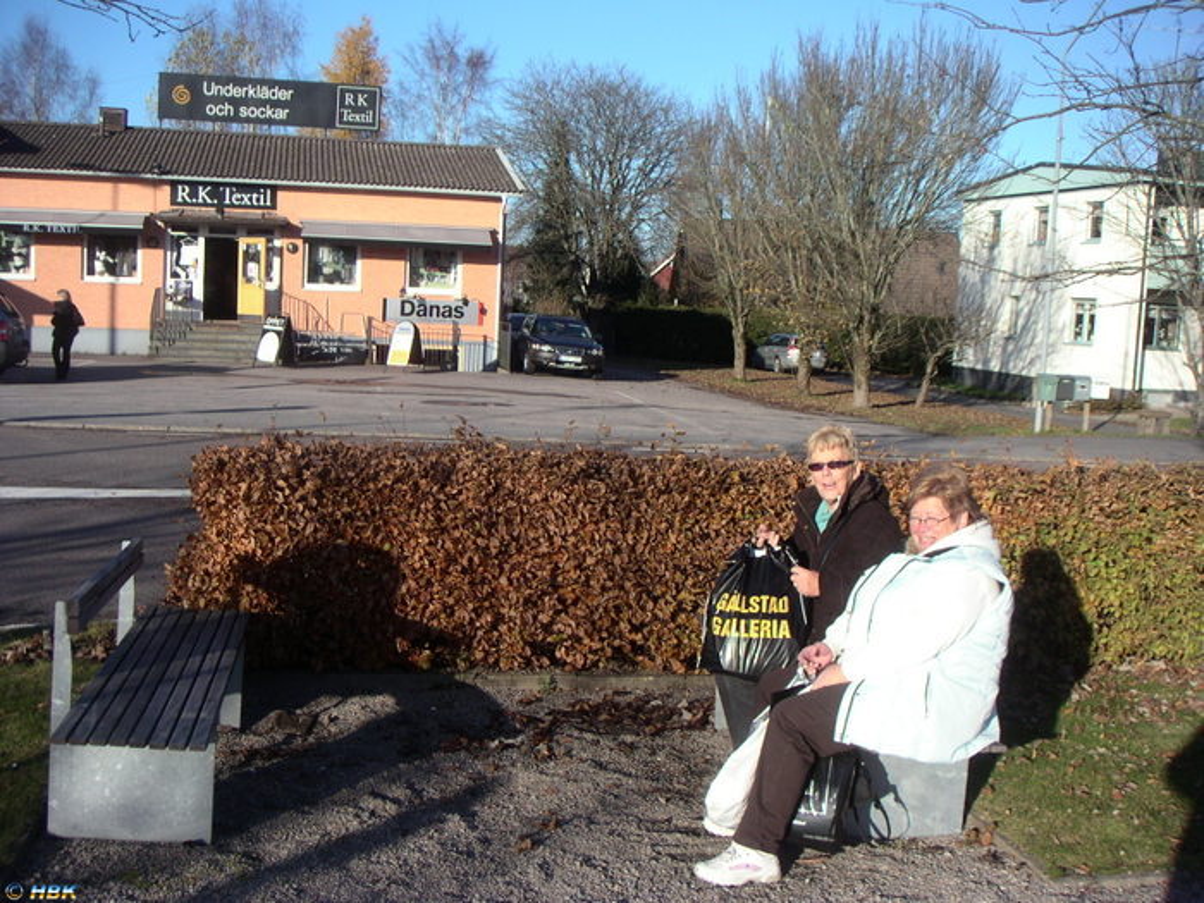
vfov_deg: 37.7
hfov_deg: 49.0
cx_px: 602
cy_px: 452
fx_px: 1322
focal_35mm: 38
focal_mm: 6
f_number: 2.8
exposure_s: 1/750
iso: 50
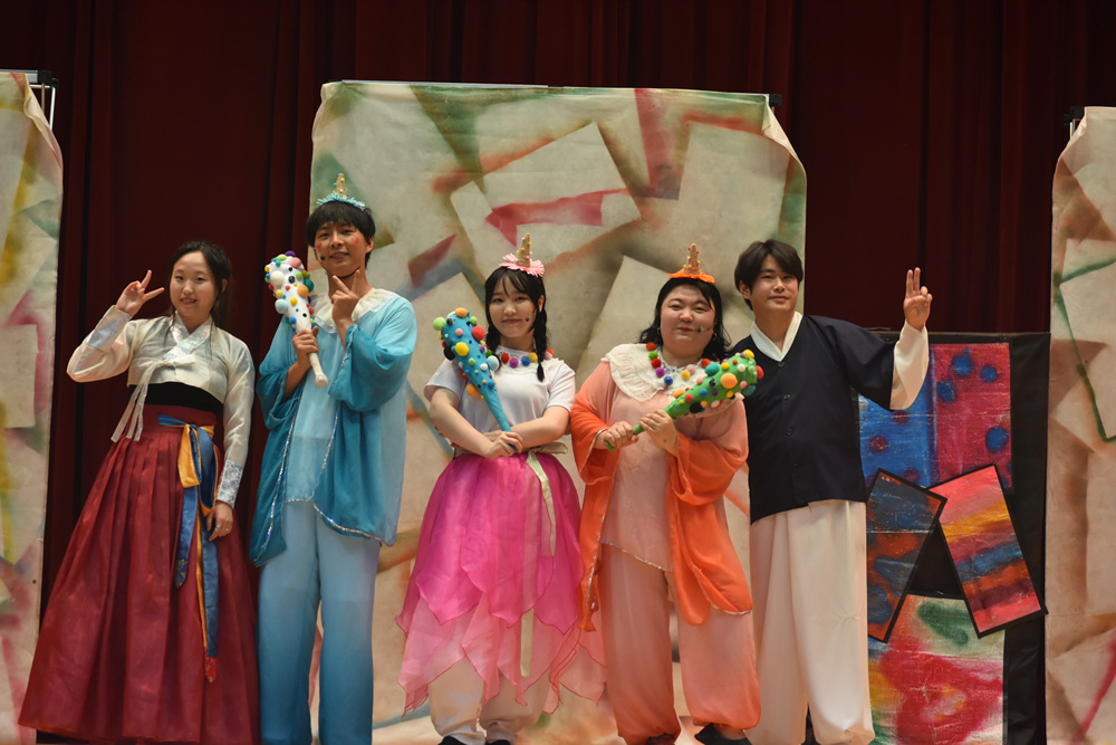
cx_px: 558
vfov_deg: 11.1
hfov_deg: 16.7
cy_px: 372
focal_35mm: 123
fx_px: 3813
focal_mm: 82
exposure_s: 1/60
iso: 1000
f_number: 4.2
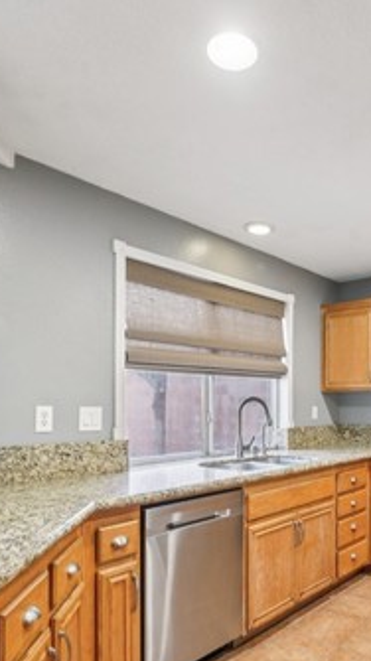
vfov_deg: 71.0
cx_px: 286
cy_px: 404
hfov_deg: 42.7
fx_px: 456
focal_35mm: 26
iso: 400
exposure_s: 1/8
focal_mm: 13
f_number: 8
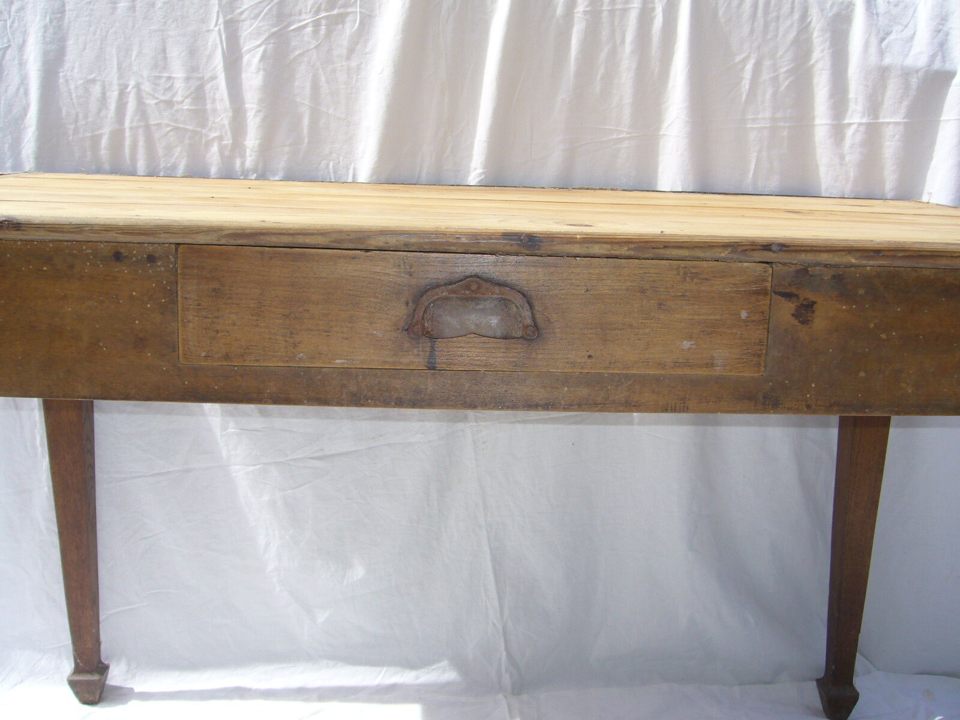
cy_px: 360
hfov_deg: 52.6
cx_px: 480
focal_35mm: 35
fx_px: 971
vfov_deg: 40.7
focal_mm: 5.8
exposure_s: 1/200
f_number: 5.6
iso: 80
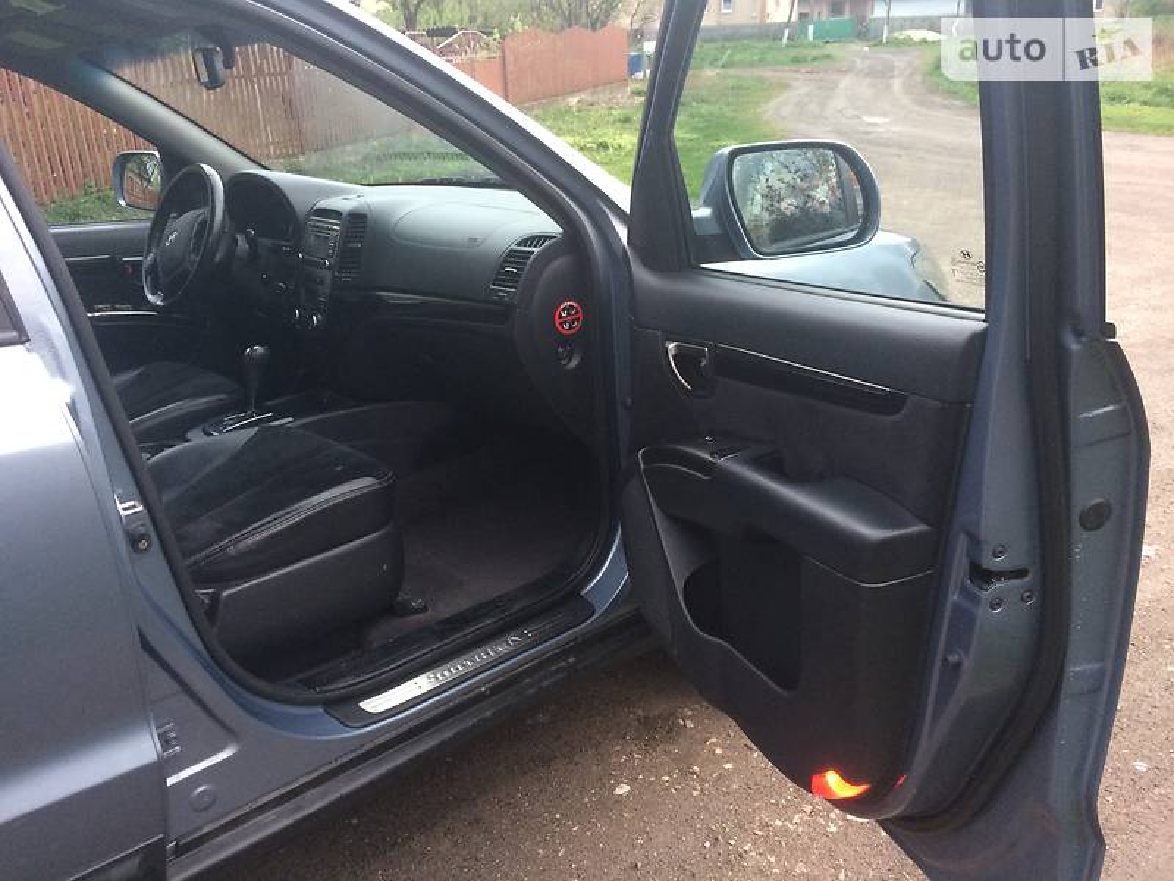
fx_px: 984
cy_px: 440
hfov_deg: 61.7
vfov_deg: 48.2
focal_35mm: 29
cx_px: 587
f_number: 2.2
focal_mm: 4.2
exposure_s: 1/33
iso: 80
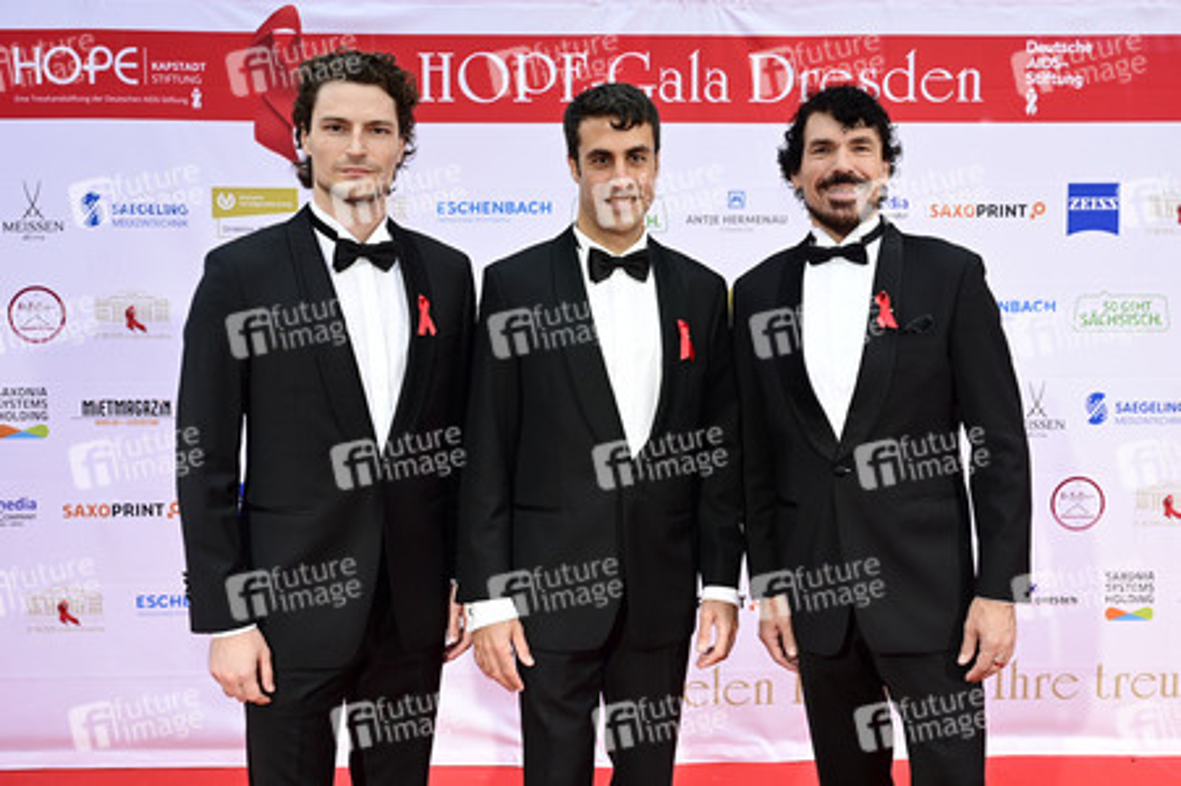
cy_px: 393
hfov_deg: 57.3
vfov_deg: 39.9
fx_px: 1082
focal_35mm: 33
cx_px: 590
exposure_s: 1/200
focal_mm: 33
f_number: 7.1
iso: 800
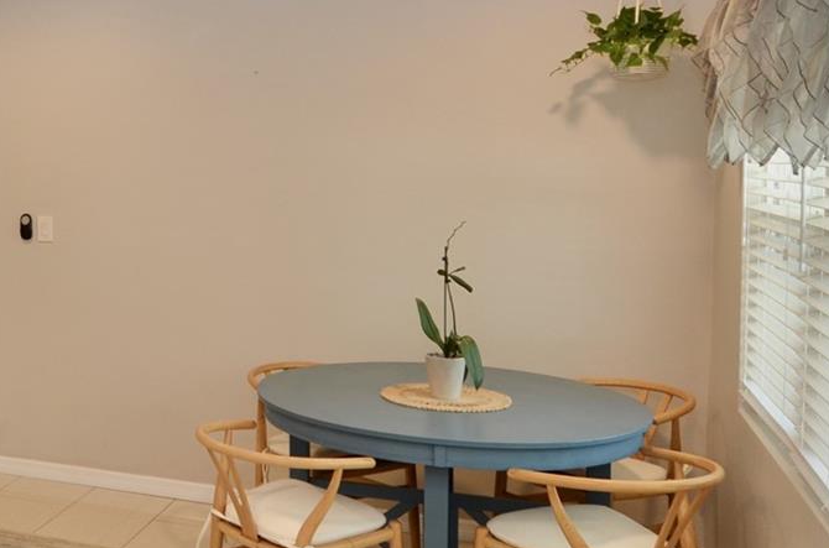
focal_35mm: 43
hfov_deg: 40.7
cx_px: 31
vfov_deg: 31.0
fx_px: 988
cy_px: 238
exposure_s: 1/60
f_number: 4
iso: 220
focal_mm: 12
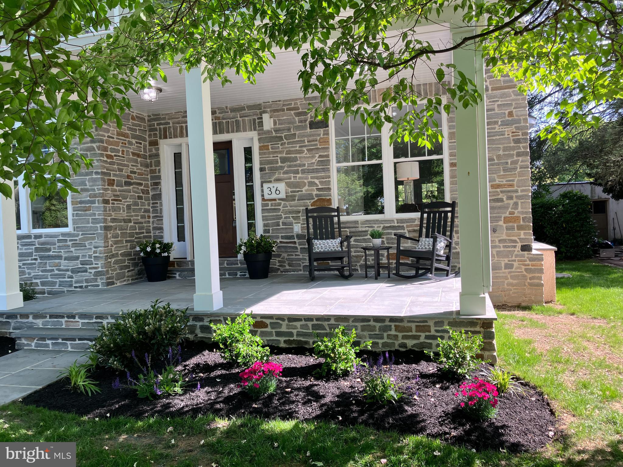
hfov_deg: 63.4
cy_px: 234
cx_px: 312
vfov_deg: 49.7
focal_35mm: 28
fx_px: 504
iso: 25
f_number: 1.8
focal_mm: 3.99
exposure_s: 1/202
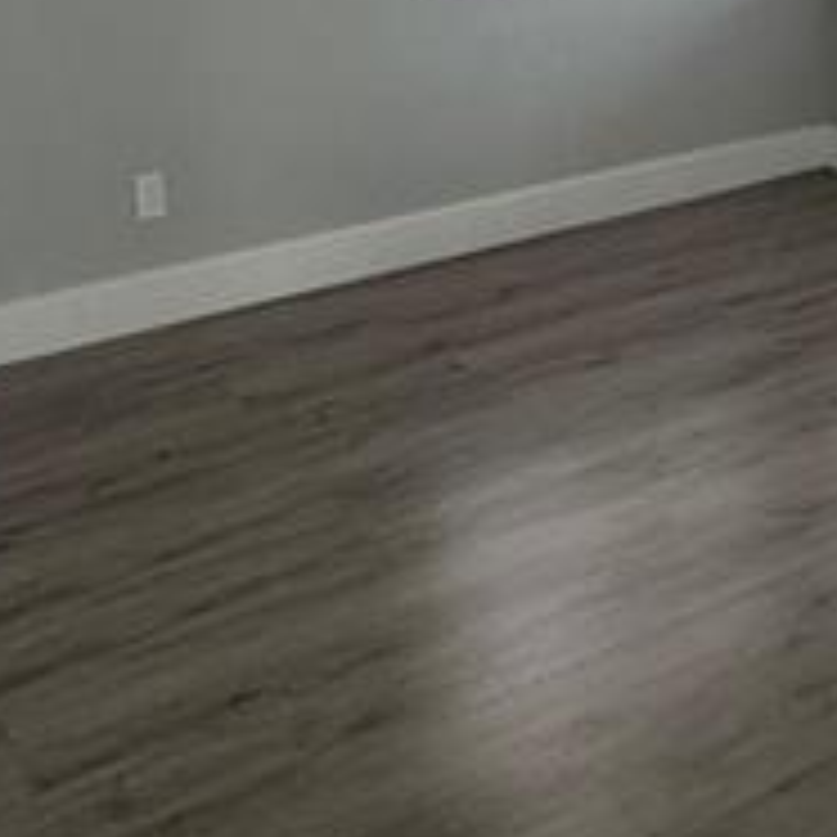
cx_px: 441
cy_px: 0
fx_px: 1395
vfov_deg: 31.0
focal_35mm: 51
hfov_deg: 33.4
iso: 80
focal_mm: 2.22
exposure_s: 1/120
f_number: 2.2
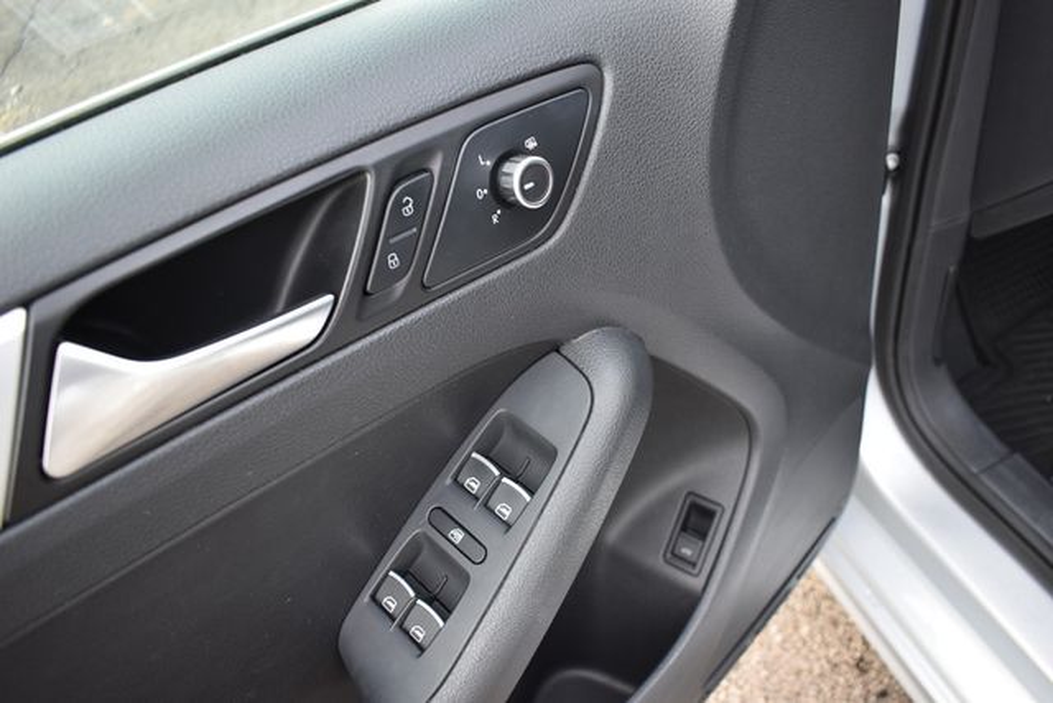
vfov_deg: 48.0
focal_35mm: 27
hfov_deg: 67.4
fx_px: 790
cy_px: 352
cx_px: 526
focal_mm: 18
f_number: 4.5
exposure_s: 1/250
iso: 400
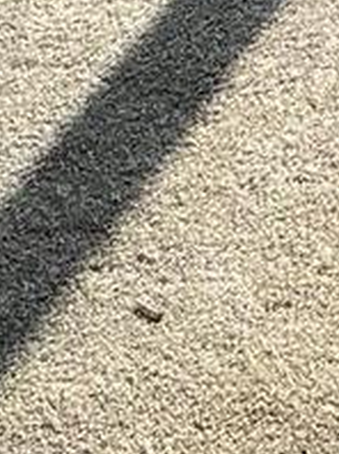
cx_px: 726
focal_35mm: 194
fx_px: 2539
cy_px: -1243
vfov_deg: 7.7
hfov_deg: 7.3
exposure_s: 1/1152
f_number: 1.6
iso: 32
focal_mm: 5.1
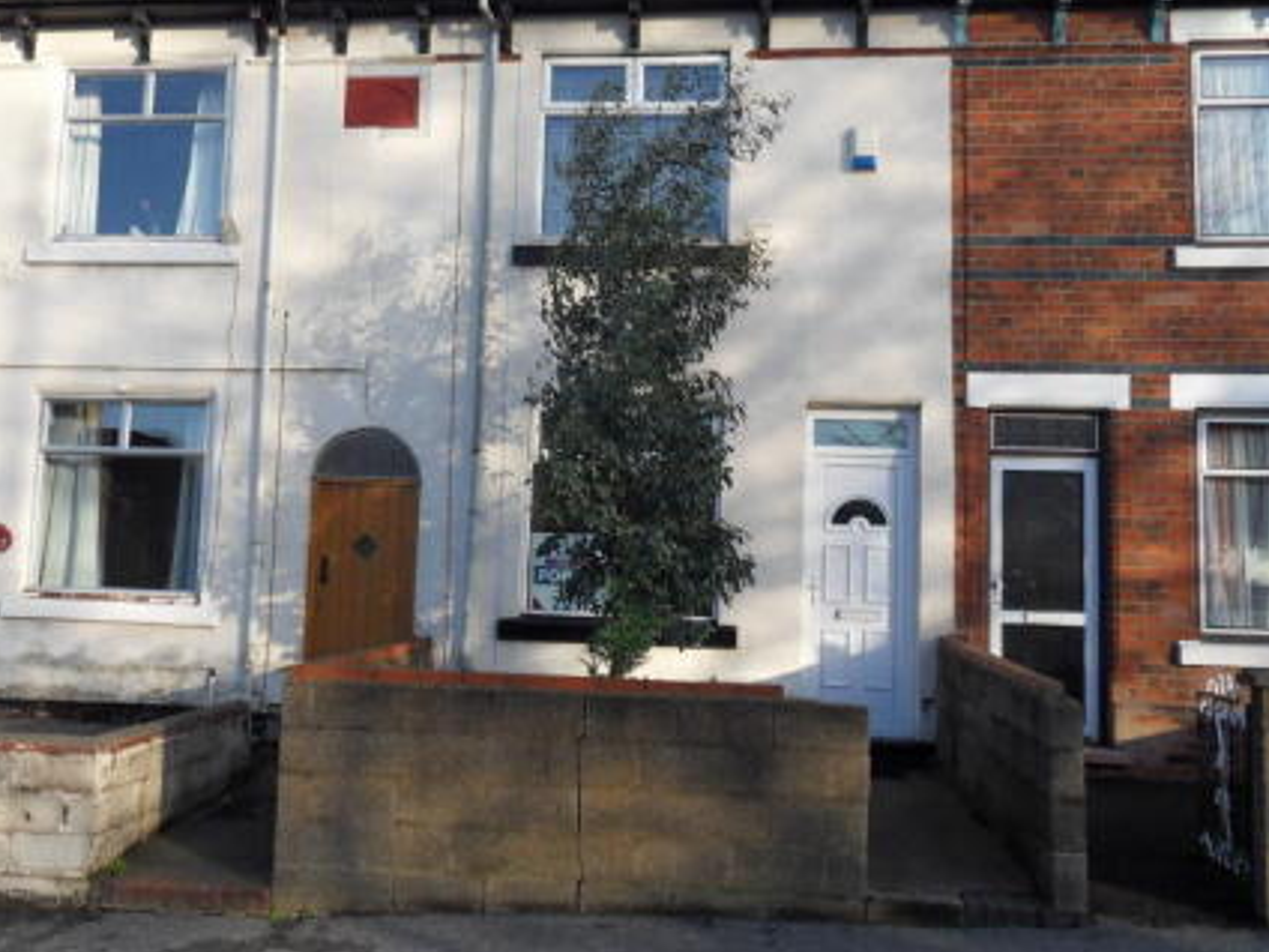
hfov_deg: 55.2
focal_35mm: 33
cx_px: 567
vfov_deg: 42.9
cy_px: 457
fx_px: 1210
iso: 80
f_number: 7.5
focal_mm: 4.2
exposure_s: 1/90
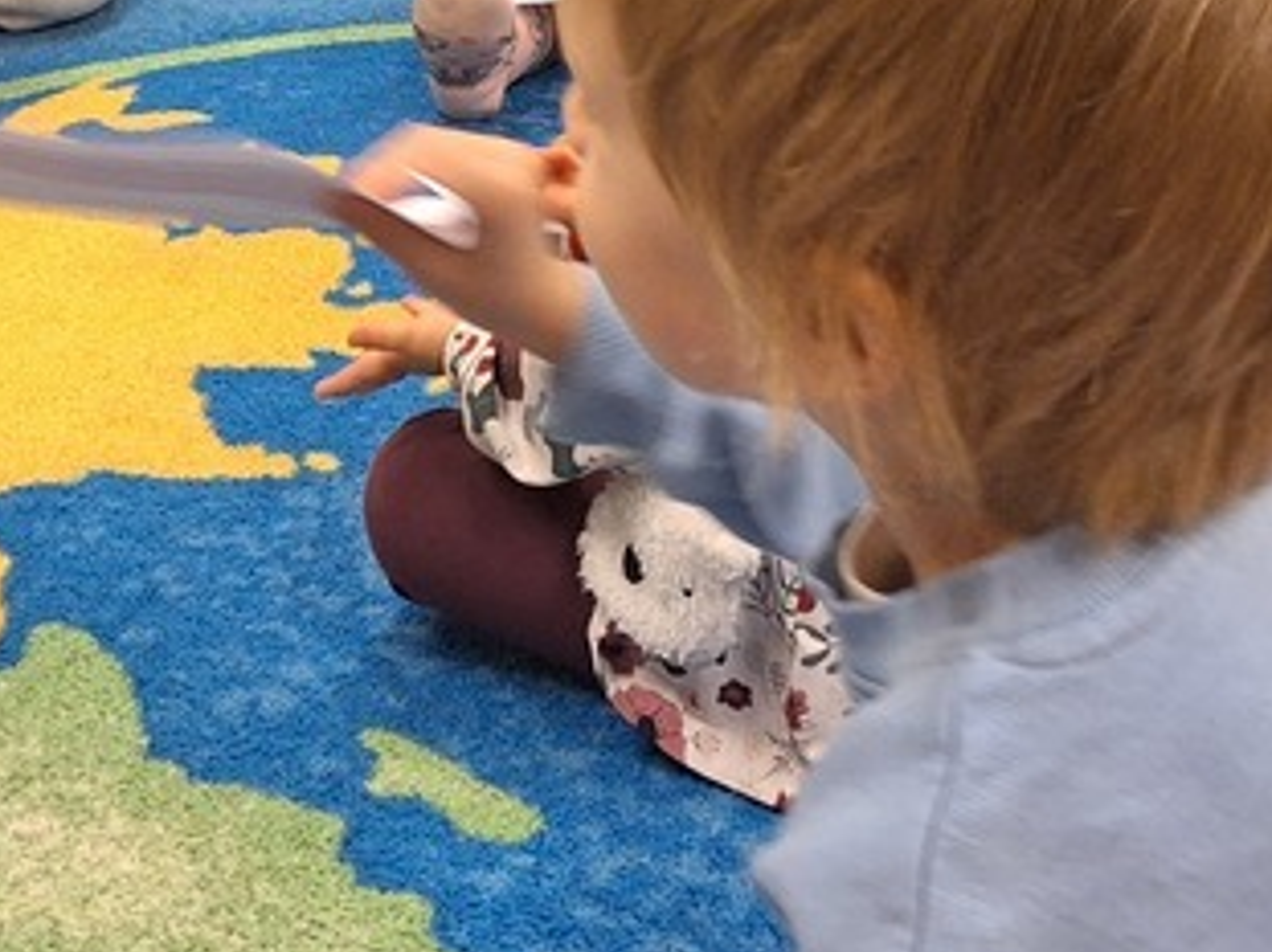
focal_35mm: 79
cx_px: 452
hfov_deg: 24.6
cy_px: -225
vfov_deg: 17.7
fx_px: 2902
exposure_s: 1/50
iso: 125
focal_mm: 5.54
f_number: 1.8
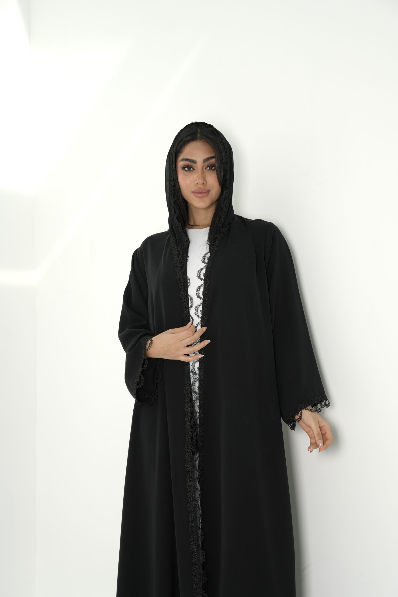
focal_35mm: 70
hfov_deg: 19.5
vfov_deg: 28.8
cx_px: 199
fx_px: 1161
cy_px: 298
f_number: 8
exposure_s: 1/125
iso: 80
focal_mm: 70
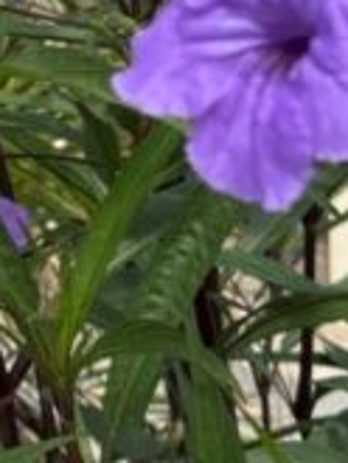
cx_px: -188
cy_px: -166
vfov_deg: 12.7
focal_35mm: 149
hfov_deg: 9.7
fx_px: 1995
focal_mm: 6.76
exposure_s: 1/3425
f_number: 1.78
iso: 100
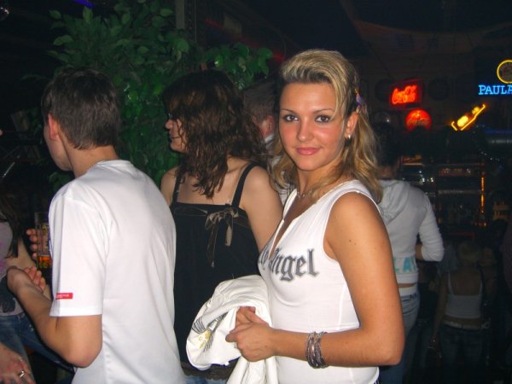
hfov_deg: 49.0
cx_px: 256
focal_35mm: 38
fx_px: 562
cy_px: 192
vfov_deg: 37.7
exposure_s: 1/60
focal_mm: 7.9
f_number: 2.8
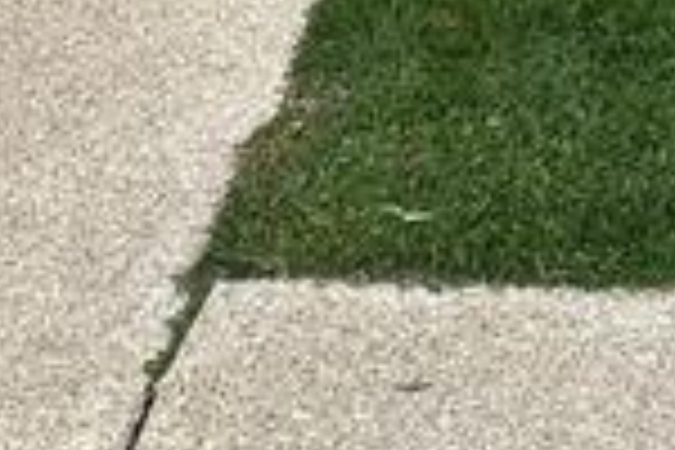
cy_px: -920
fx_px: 2081
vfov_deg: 9.5
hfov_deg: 17.2
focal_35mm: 111
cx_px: 900
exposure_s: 1/1639
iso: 80
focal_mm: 6.86
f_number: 1.78
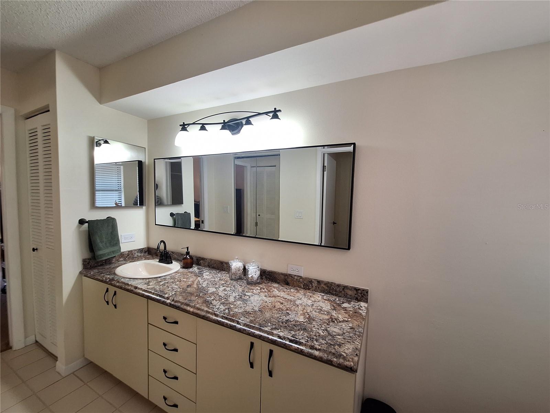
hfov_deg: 106.2
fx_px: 207
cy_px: 206
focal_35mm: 13
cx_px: 275
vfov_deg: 89.9
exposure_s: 1/40
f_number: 2.2
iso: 80
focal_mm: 1.74
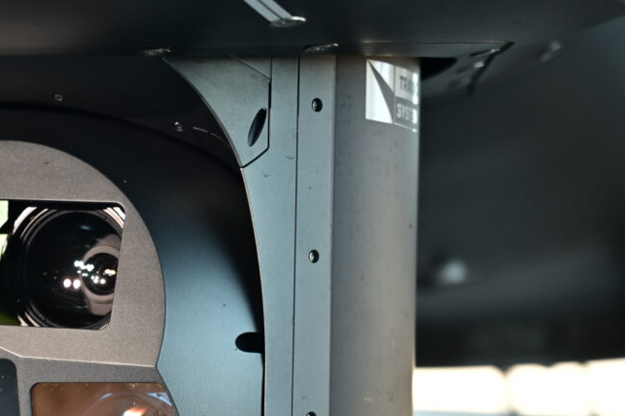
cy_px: 371
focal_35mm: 127
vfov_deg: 10.7
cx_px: 90
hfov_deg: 16.0
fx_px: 2204
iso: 640
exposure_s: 1/640
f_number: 4
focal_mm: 68
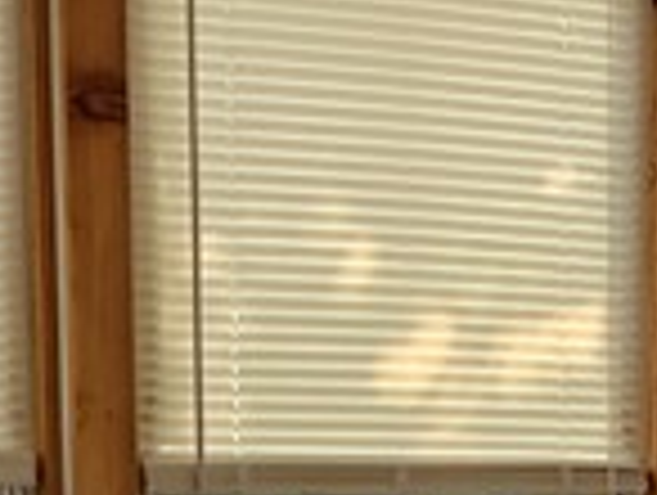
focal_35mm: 161
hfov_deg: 12.1
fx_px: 3061
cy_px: 1058
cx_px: 662
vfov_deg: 8.6
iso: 125
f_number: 1.8
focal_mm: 5.4
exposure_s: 1/180
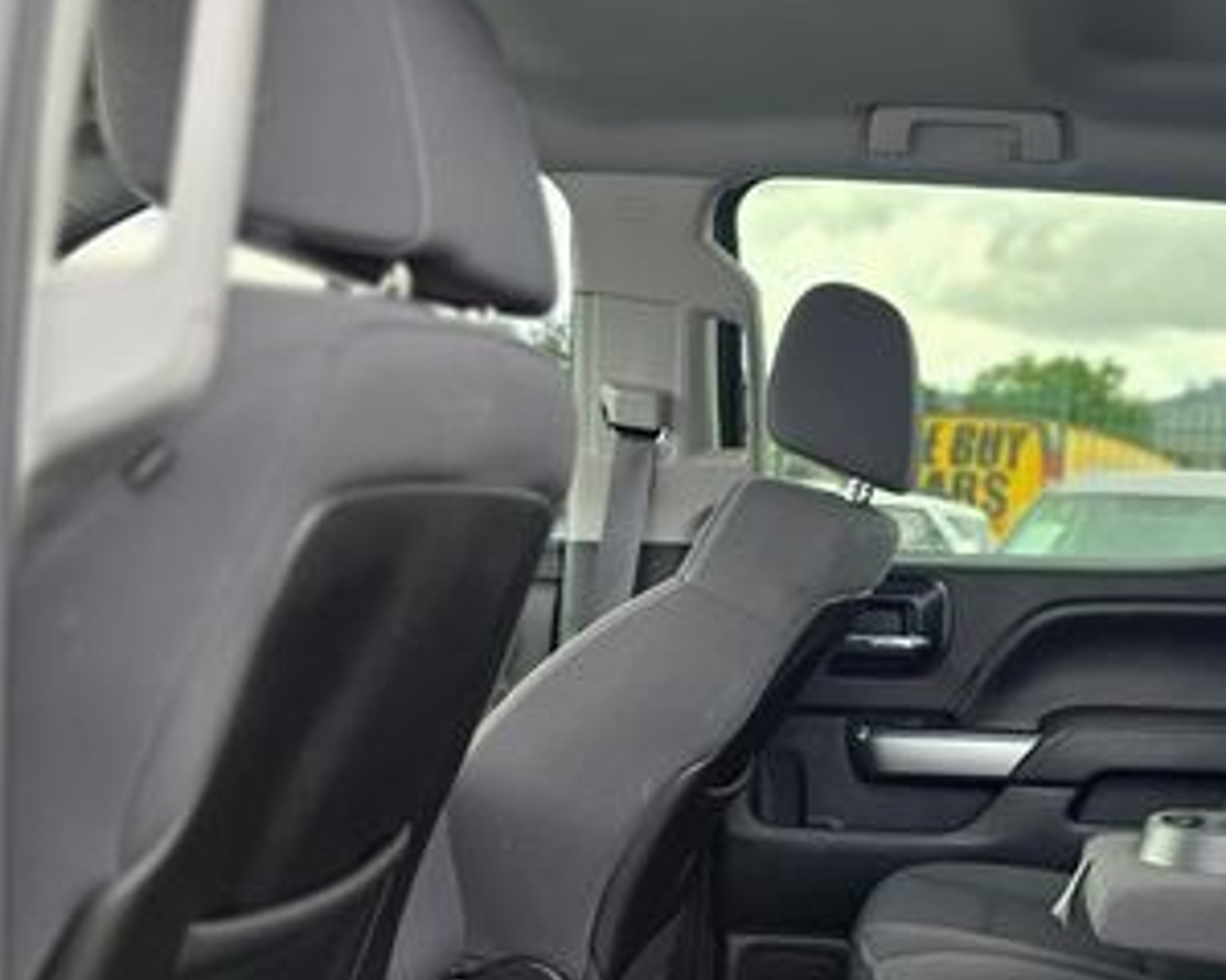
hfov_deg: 36.9
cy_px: 816
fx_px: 1741
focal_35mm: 48
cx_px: 1041
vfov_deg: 30.5
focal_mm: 6.3
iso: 80
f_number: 1.7
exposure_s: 1/180
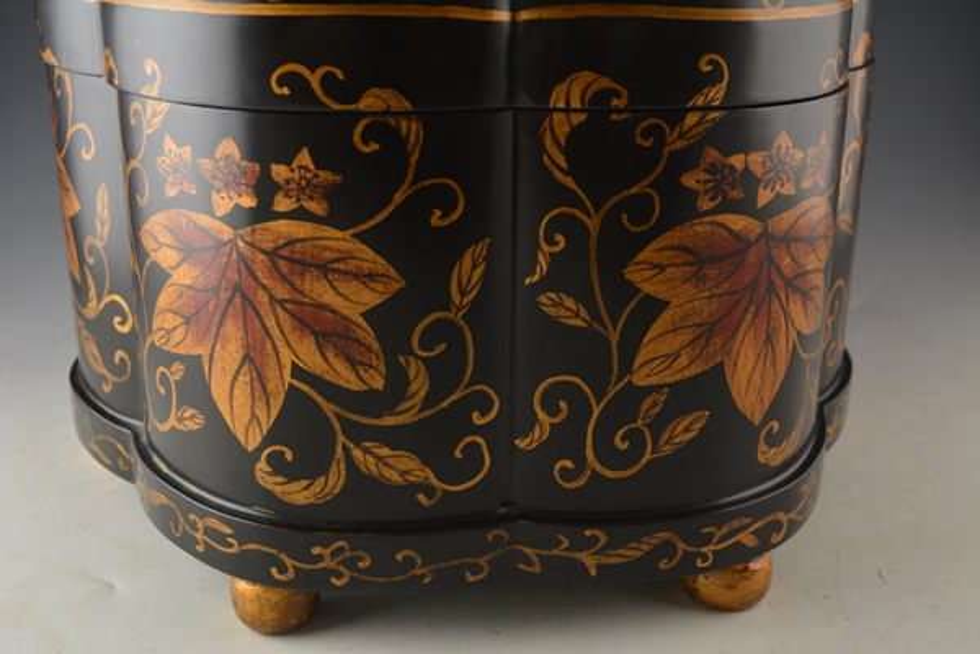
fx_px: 1225
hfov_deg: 43.6
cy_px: 327
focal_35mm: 45
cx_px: 490
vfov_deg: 29.9
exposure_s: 1/125
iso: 400
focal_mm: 30
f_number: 5.6
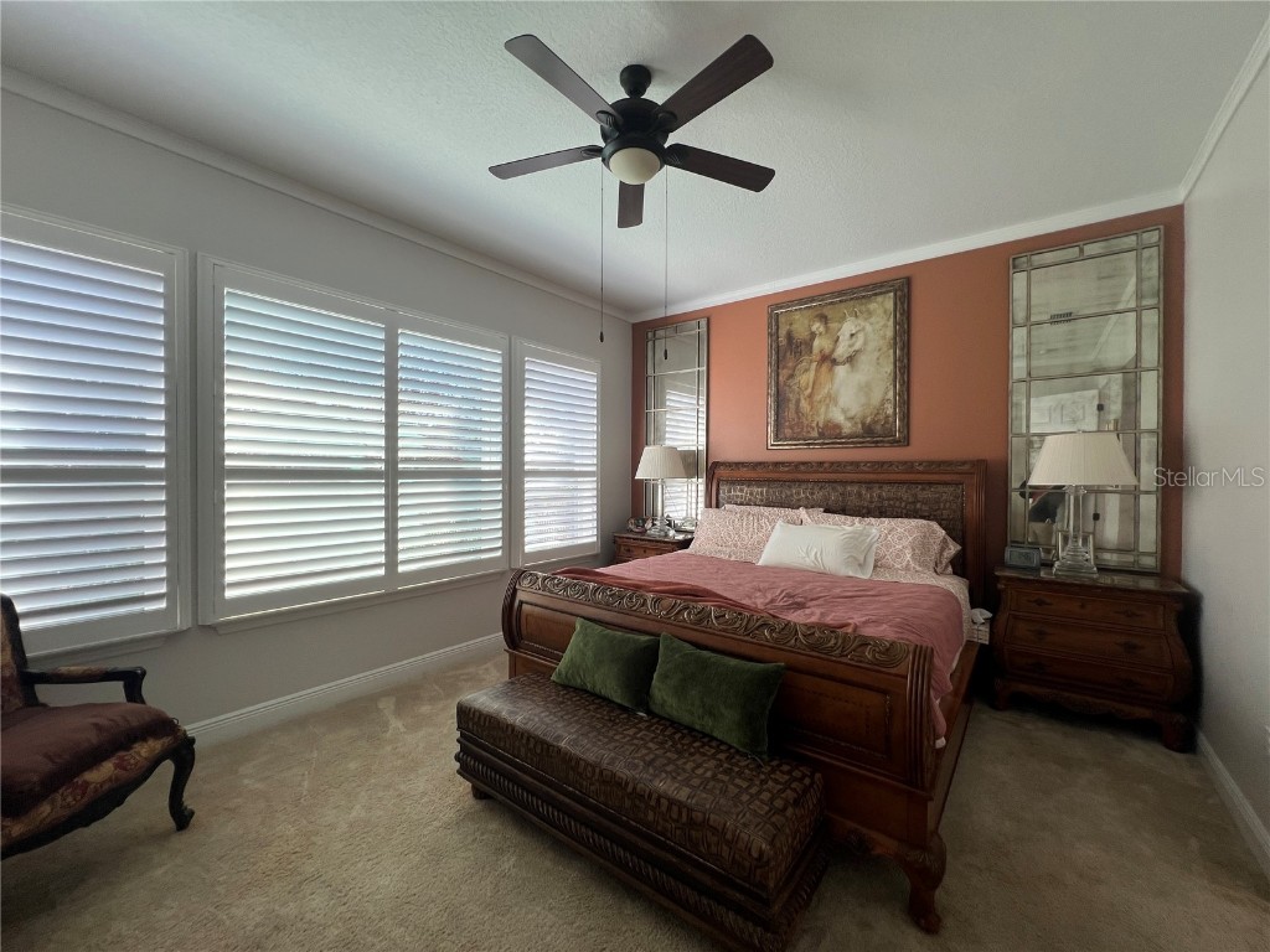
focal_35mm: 13
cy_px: 476
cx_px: 635
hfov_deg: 106.2
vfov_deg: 89.9
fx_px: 477
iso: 40
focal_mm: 1.57
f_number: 1.8
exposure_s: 1/120
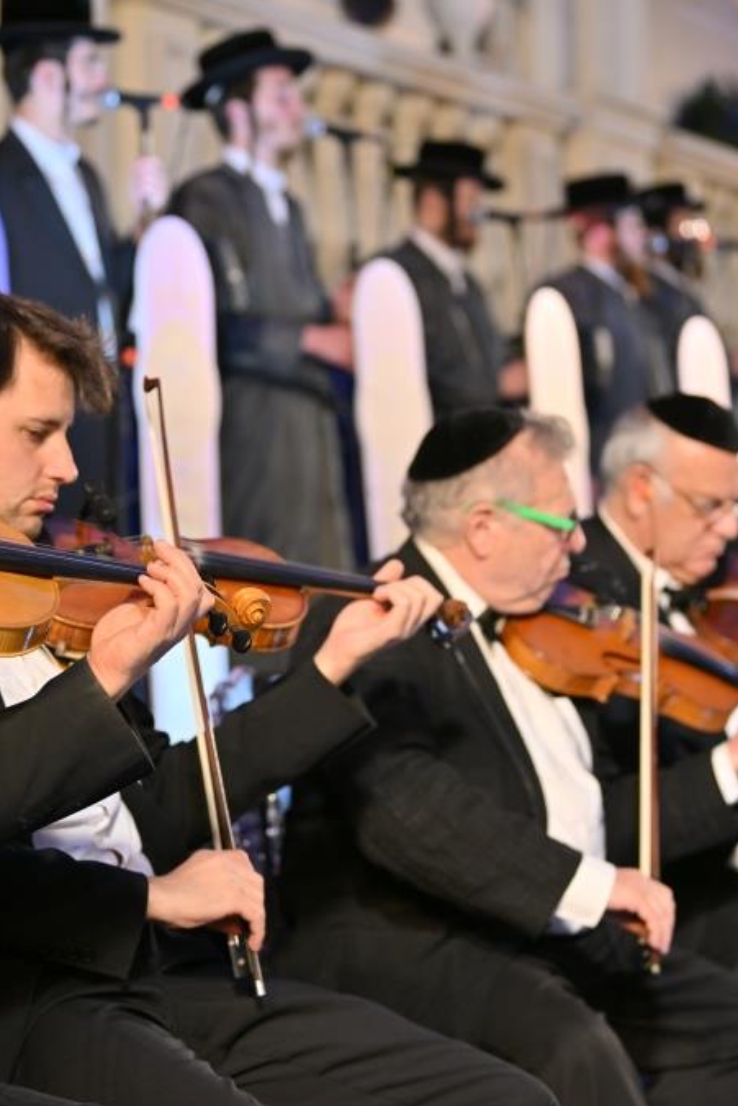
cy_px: 554
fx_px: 3258
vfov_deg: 19.3
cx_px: 313
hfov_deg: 12.9
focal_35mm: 106
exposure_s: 1/200
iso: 200
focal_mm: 70
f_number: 2.8
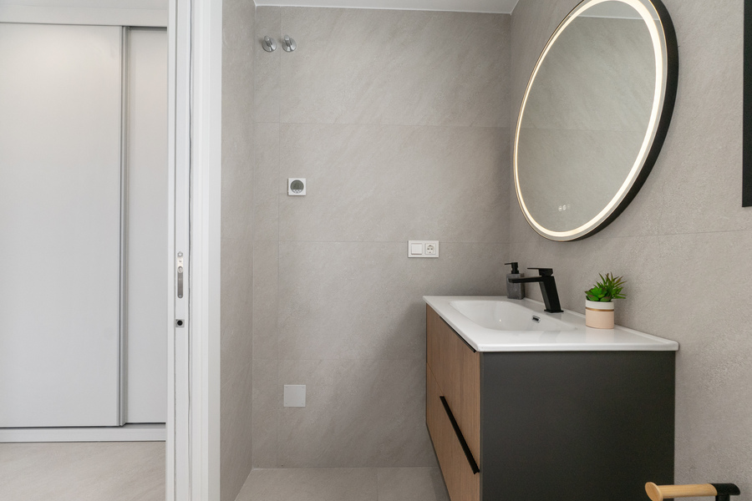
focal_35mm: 15
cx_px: 376
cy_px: 250
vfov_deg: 77.3
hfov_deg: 100.4
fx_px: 313
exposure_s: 1/100
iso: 320
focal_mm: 10
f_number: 8
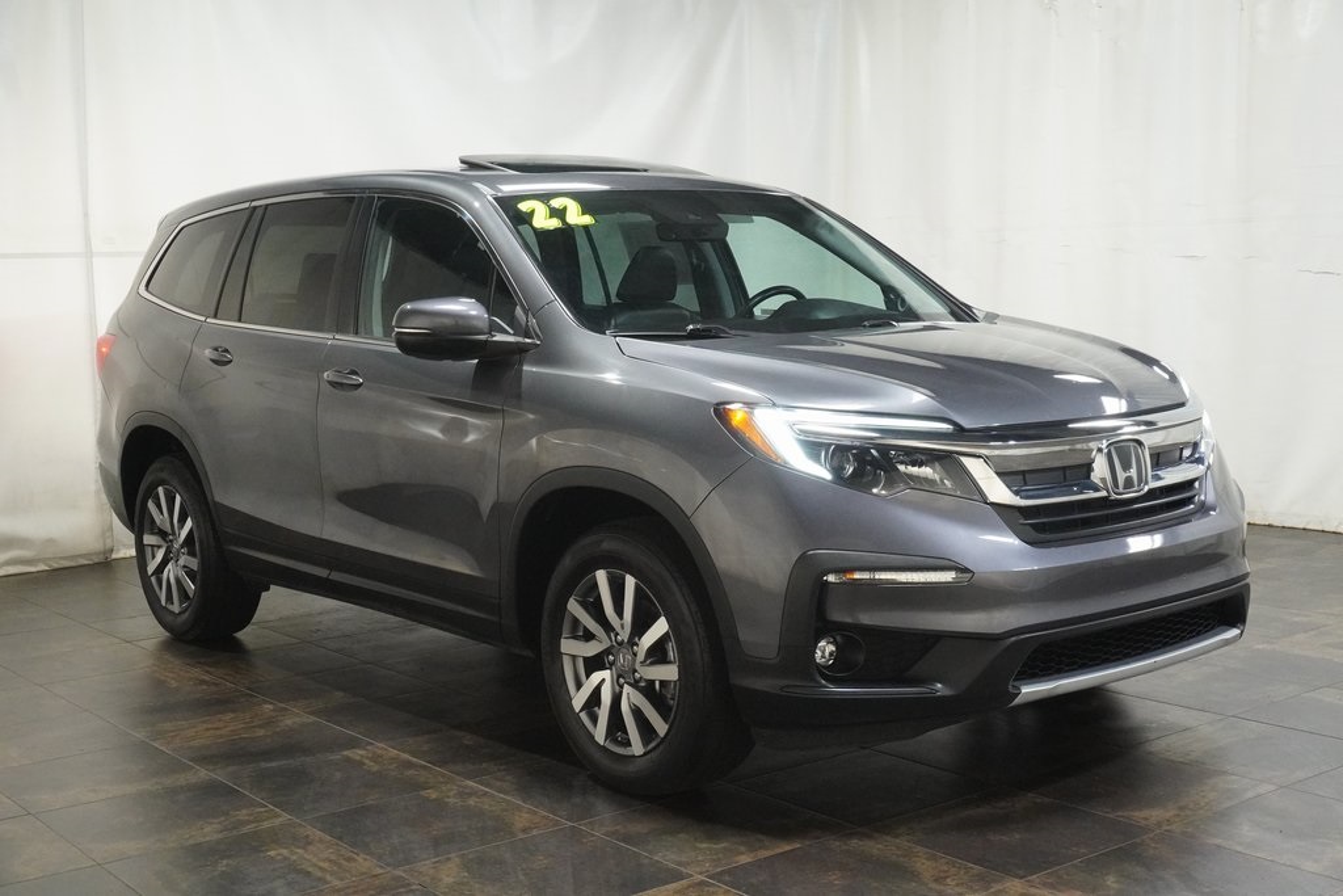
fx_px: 1679
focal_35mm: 45
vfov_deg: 29.9
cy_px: 448
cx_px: 672
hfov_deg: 43.6
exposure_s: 1/60
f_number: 11
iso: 5000
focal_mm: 30
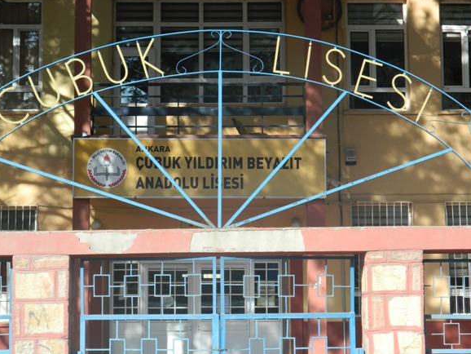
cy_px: 179
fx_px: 1266
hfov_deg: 21.1
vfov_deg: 15.9
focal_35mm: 93
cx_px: 231
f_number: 4.2
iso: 110
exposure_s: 1/500
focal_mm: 15.1
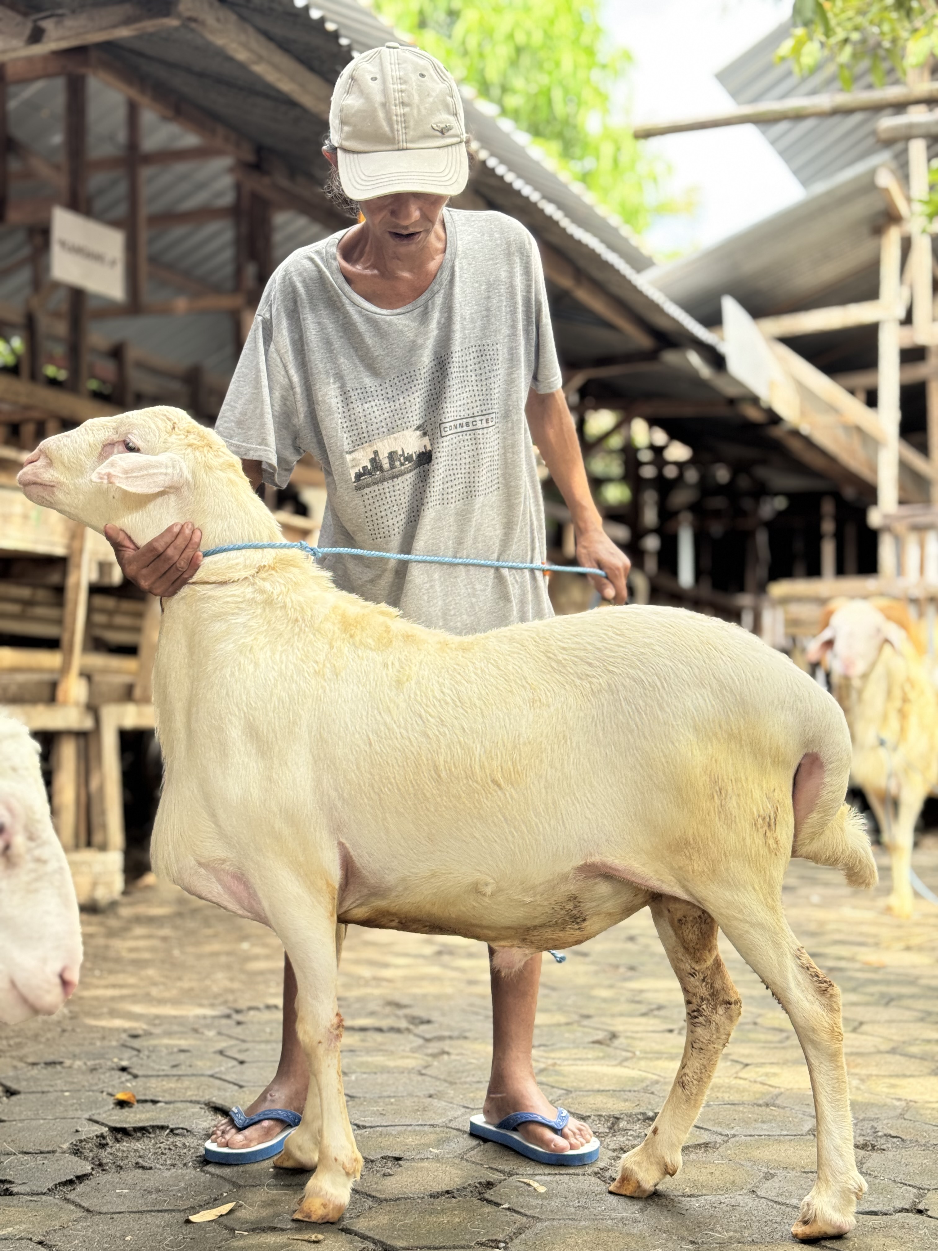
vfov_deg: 39.7
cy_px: 626
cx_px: 469
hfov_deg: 30.3
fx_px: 1734
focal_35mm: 48
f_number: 1.78
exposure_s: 1/121
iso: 80
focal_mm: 6.76
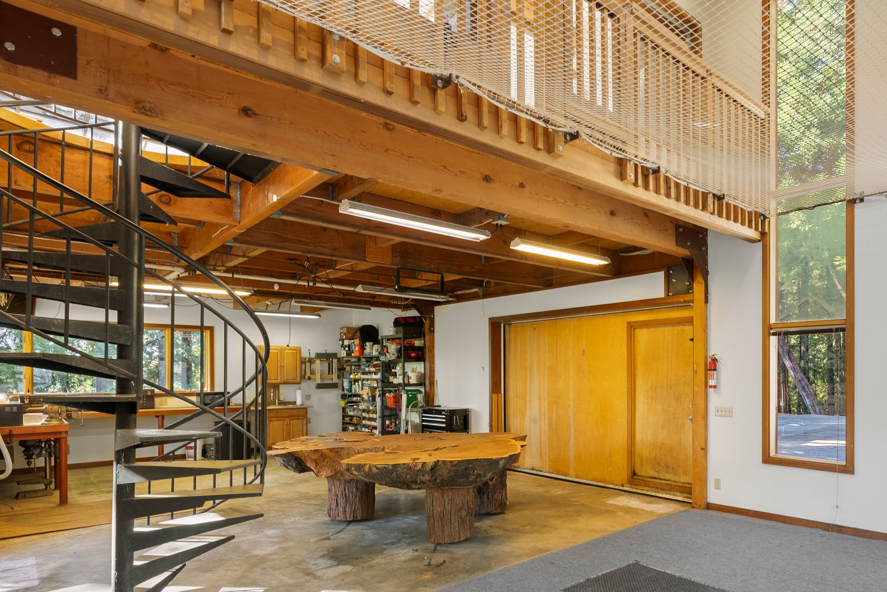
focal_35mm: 22
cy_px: 391
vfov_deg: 56.2
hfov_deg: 76.9
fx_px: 542
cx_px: 565
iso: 640
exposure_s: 1/2
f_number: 8
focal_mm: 16
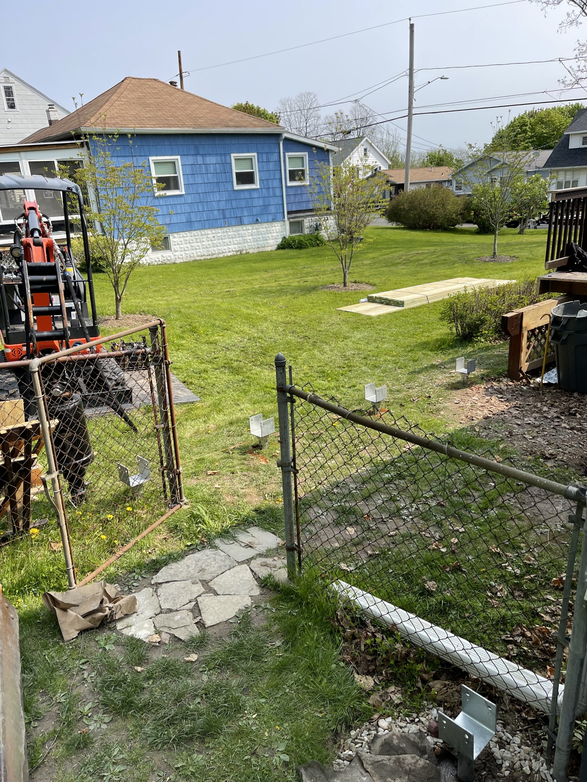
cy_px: 391
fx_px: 588
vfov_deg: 67.3
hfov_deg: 53.1
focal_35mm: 26
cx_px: 294
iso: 32
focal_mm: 5.1
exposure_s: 1/1795
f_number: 1.6
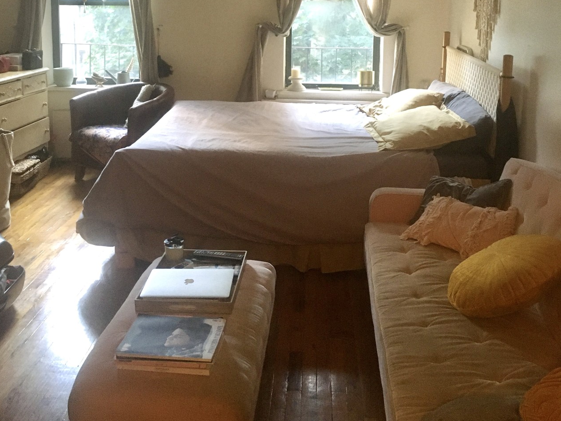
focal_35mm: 39
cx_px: 279
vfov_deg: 35.6
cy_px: 81
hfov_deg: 47.9
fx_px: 632
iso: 200
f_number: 2.2
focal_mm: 4.15
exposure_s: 1/30
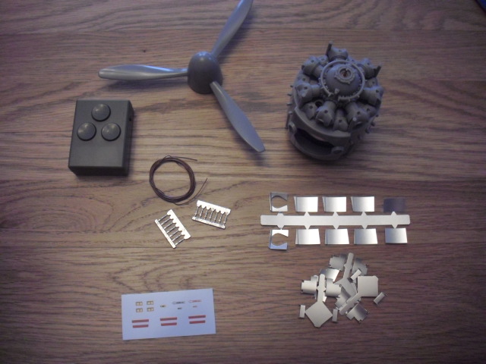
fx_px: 534
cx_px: 243
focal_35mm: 38
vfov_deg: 37.7
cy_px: 182
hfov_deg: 49.0
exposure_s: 1/60
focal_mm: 6.2
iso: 400
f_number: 2.8
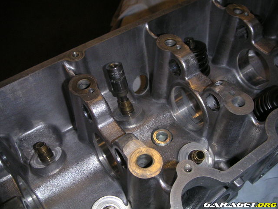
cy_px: 104
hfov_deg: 49.0
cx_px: 139
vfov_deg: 37.7
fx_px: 305
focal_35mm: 38
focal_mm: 6
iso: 160
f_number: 6.7
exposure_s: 1/45
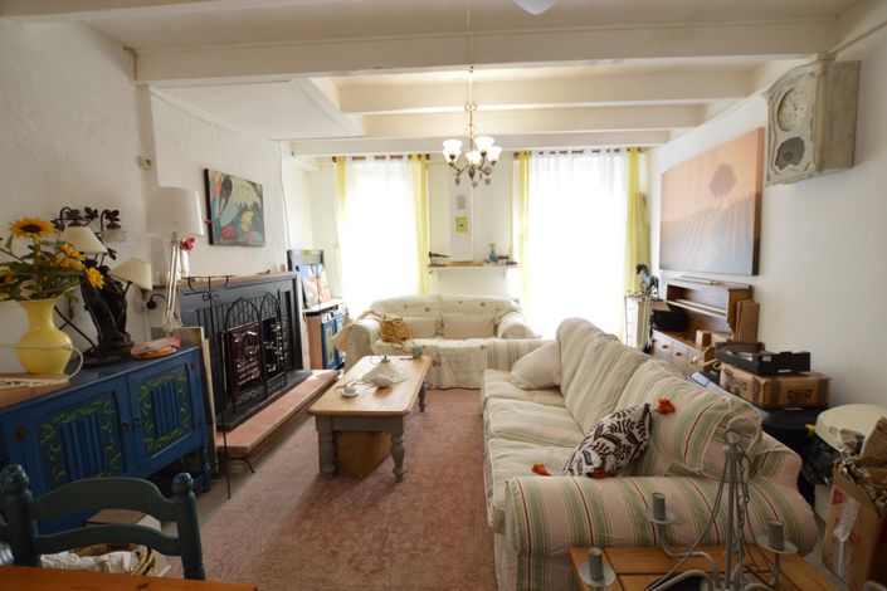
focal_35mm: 15
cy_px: 296
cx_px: 444
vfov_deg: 77.3
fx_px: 370
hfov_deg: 100.4
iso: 400
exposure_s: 1/60
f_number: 4
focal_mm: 10
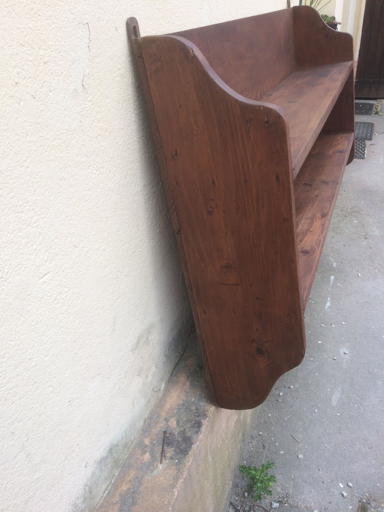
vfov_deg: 61.7
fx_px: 429
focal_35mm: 29
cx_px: 192
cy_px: 256
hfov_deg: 48.2
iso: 32
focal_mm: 4.15
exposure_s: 1/394
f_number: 2.2
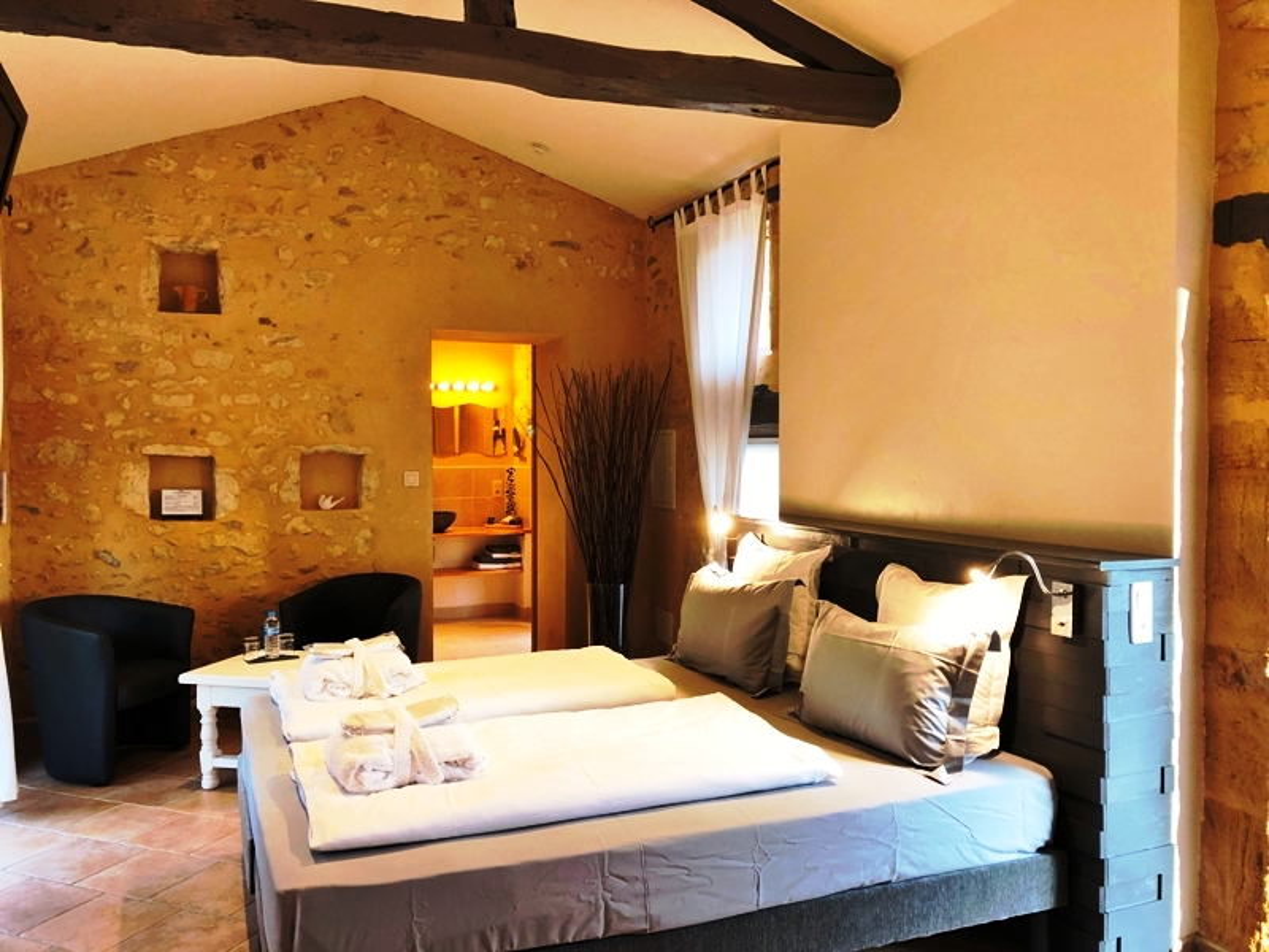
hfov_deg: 63.4
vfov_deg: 49.7
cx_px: 634
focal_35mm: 28
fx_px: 1026
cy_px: 476
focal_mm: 3.99
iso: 40
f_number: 1.8
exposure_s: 1/17
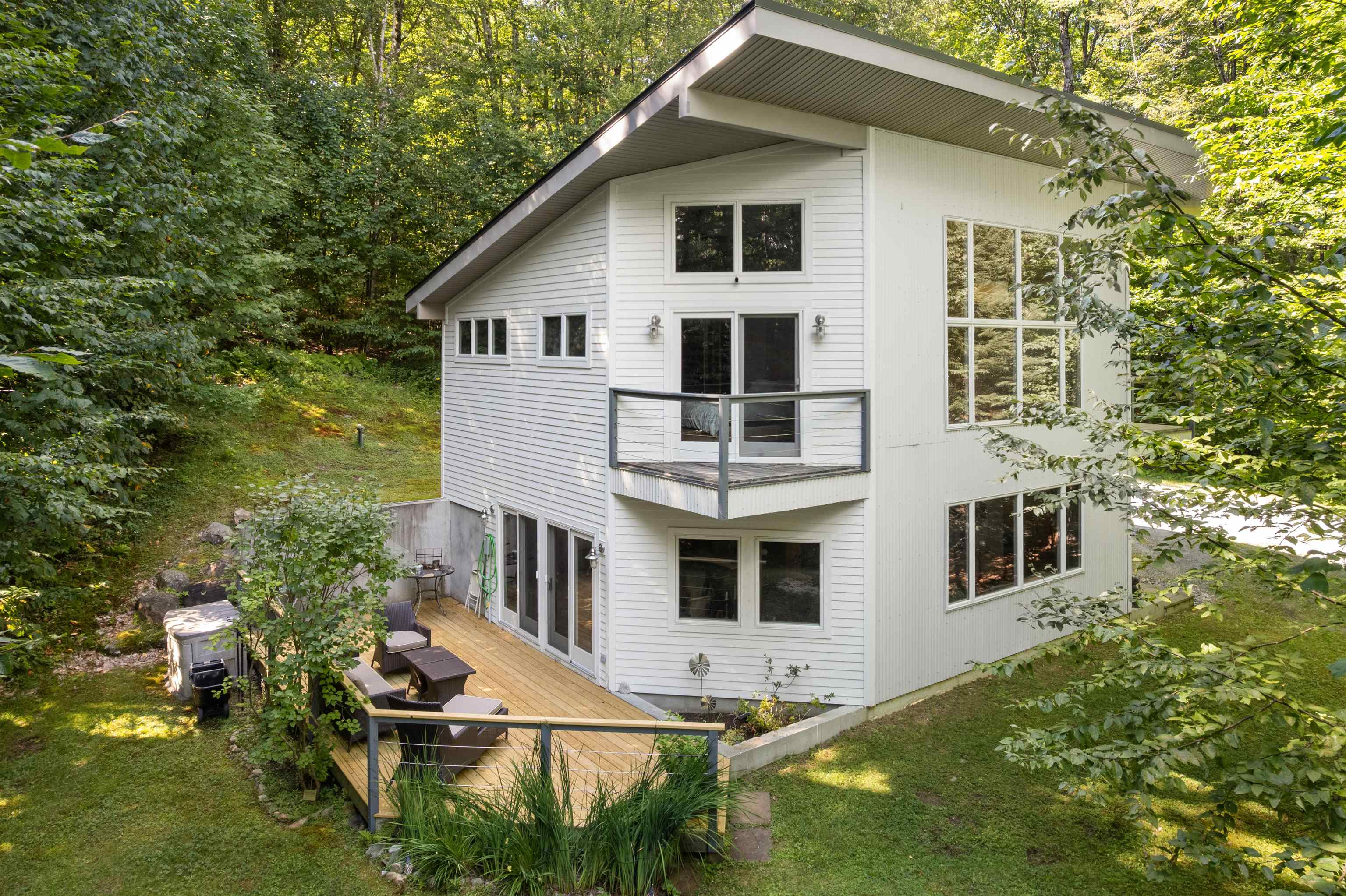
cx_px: 673
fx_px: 822
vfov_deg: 57.2
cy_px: 448
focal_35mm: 22
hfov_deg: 78.6
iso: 100
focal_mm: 8.38
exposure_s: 1/50
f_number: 2.8
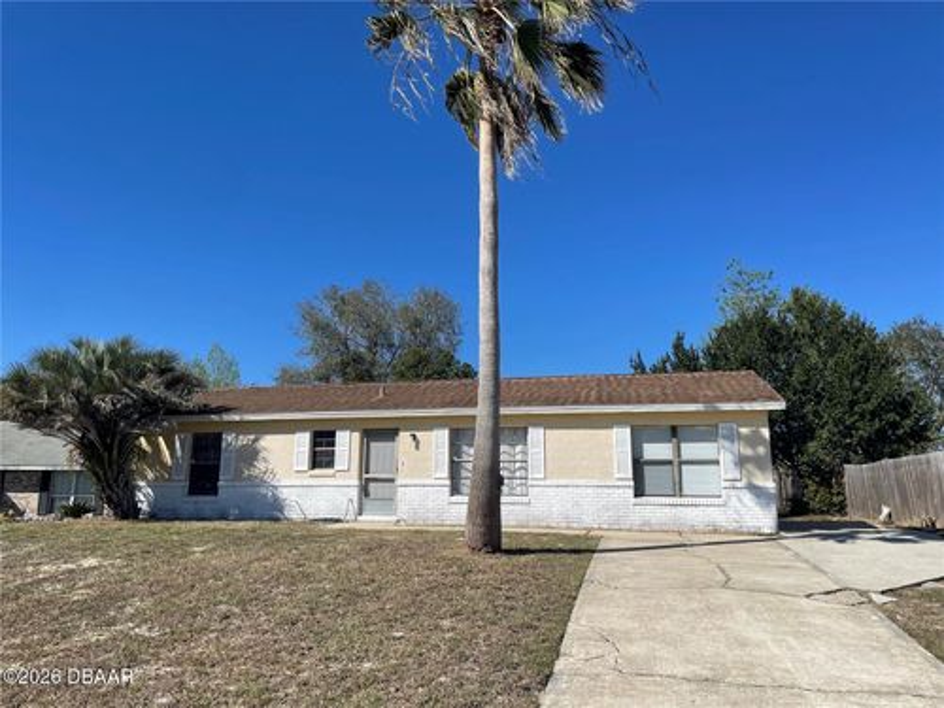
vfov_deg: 53.1
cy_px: 354
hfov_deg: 67.3
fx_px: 709
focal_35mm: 26
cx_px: 472
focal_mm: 4.2
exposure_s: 1/4464
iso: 32
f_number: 1.6
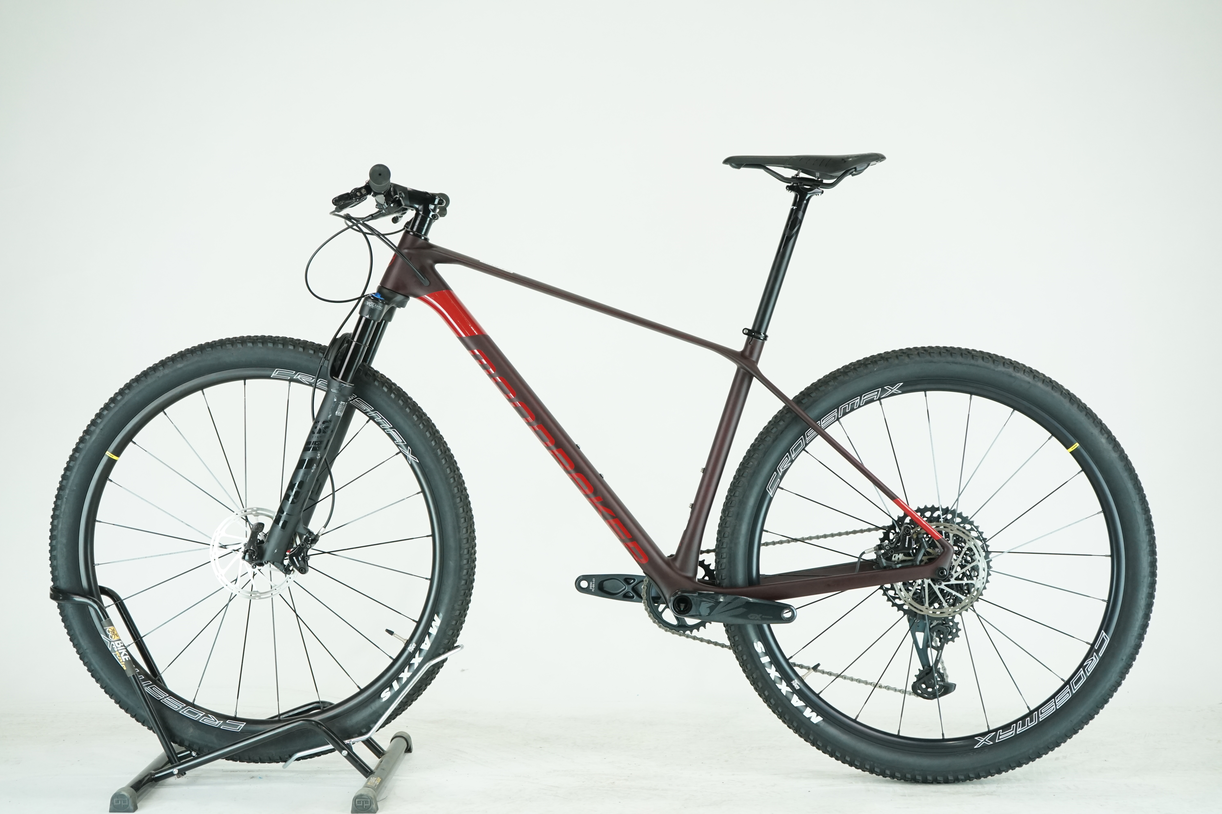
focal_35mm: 51
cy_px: 407
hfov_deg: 38.9
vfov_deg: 26.5
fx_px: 1731
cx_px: 611
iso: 1600
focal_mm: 51
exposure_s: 1/200
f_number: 5.6
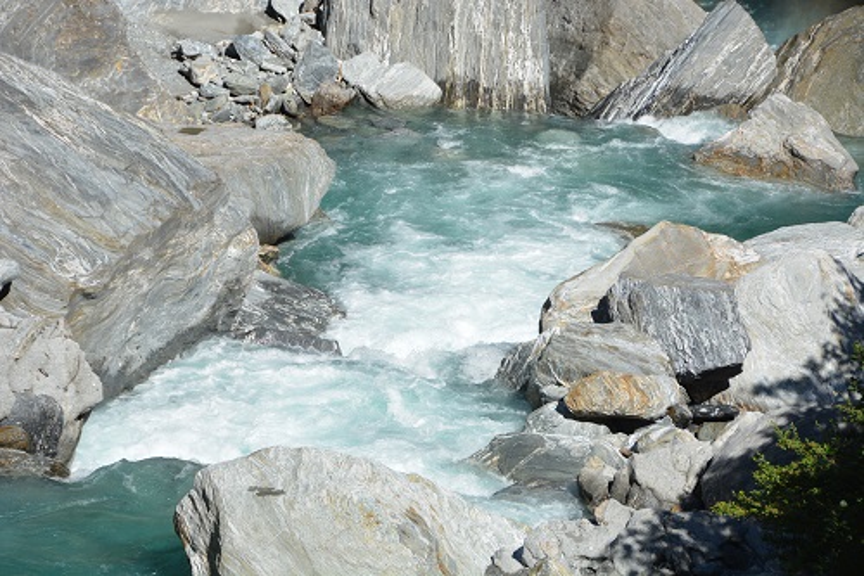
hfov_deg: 11.4
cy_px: 288
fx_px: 4318
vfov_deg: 7.6
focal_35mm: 180
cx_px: 432
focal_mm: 120
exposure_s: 1/320
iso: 100
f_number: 9
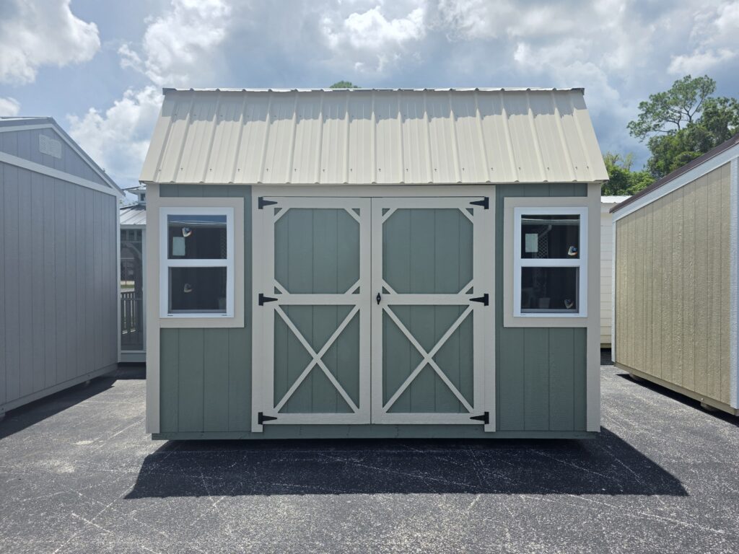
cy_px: 277
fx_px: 491
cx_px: 370
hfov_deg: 73.9
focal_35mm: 23
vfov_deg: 58.9
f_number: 1.7
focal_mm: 6.3
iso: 80
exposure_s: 1/6355
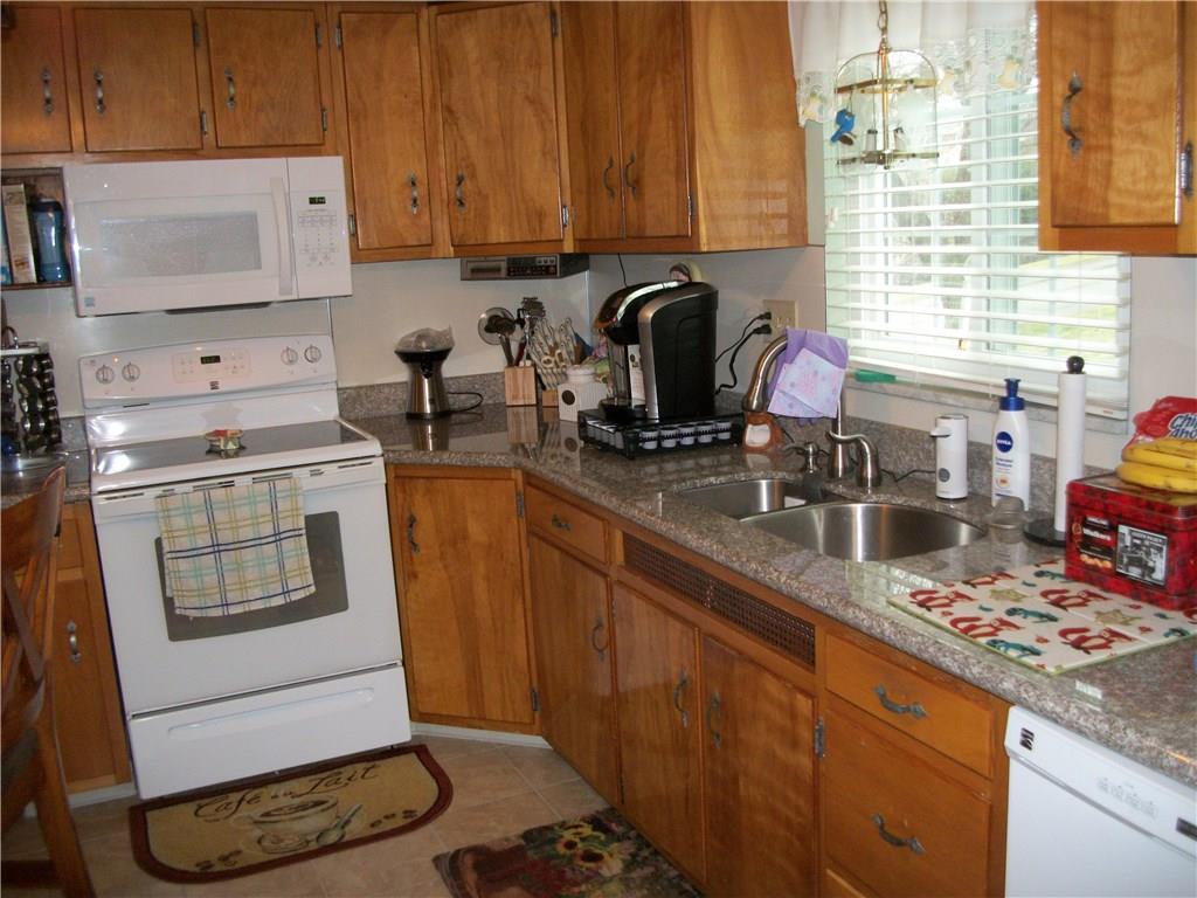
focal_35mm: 32
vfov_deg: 44.2
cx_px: 598
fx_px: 1107
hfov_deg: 56.8
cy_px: 449
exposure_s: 1/30
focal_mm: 5.7
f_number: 2.9
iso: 160
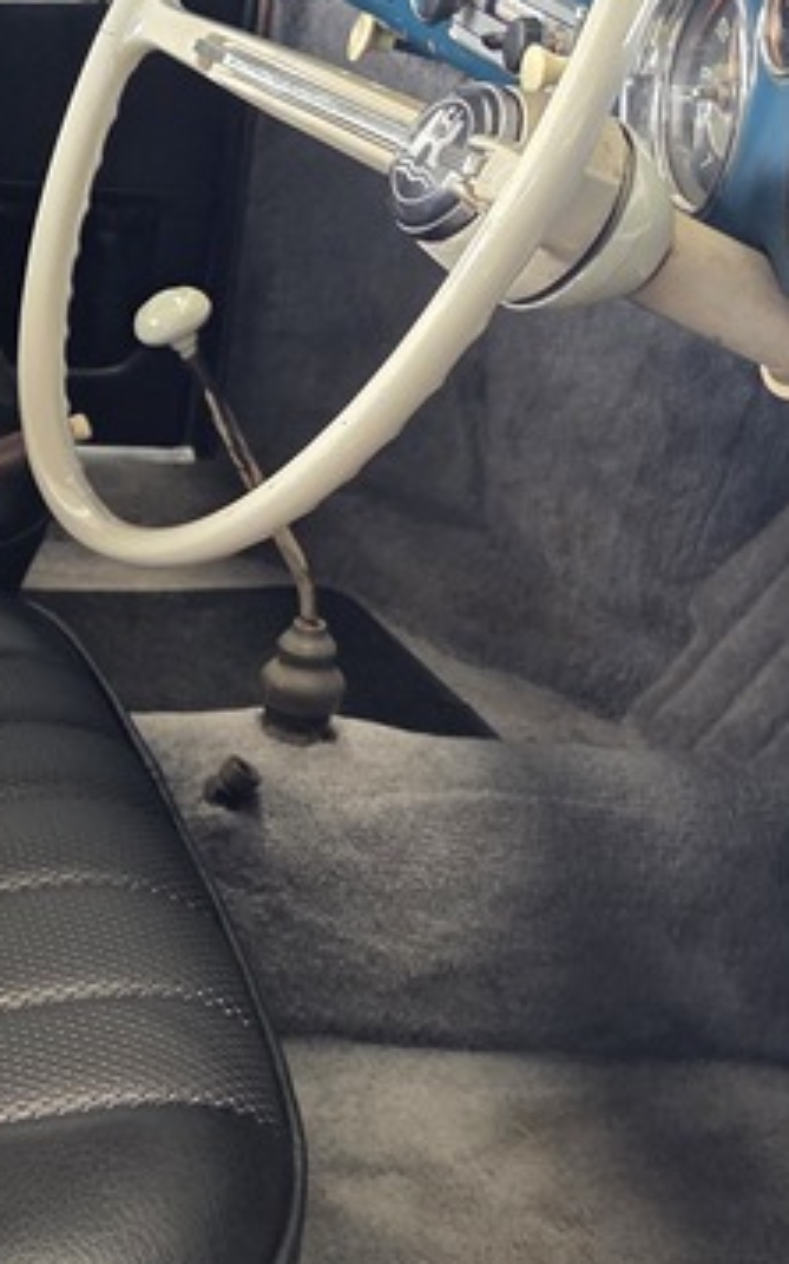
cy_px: 520
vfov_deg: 29.3
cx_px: -393
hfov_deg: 16.9
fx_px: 2409
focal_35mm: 70
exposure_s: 1/100
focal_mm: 6.25
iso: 400
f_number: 1.7
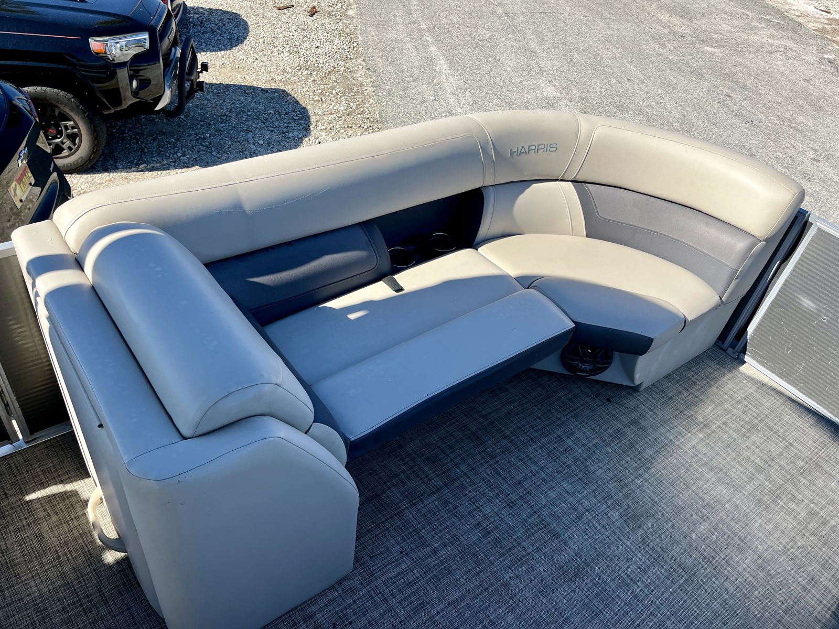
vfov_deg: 53.1
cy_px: 314
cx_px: 420
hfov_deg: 67.3
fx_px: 630
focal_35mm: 26
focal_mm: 5.1
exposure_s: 1/2222
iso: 50
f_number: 1.6
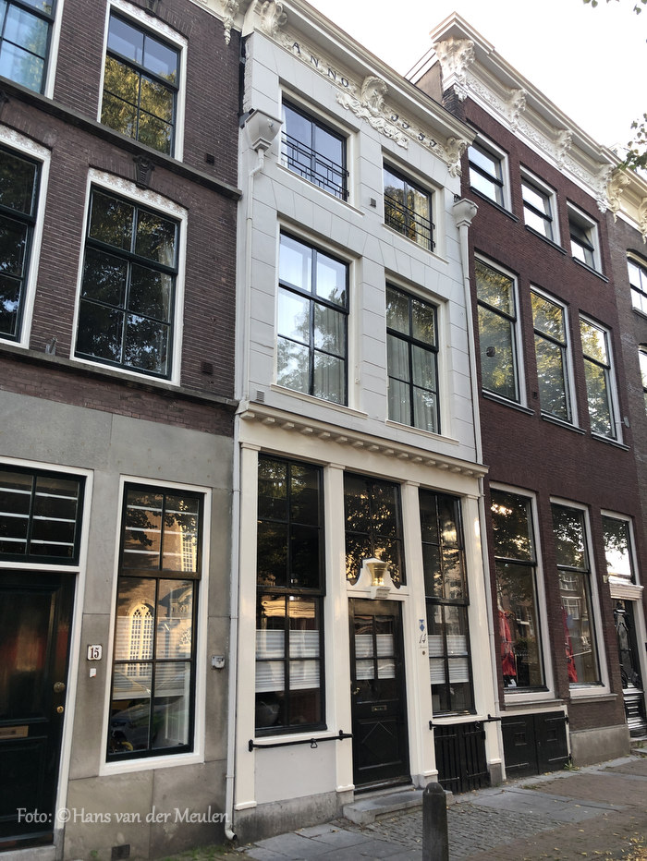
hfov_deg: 49.8
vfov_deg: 63.4
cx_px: 324
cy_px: 430
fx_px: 697
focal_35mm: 28
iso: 40
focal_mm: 3.99
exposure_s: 1/100
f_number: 1.8
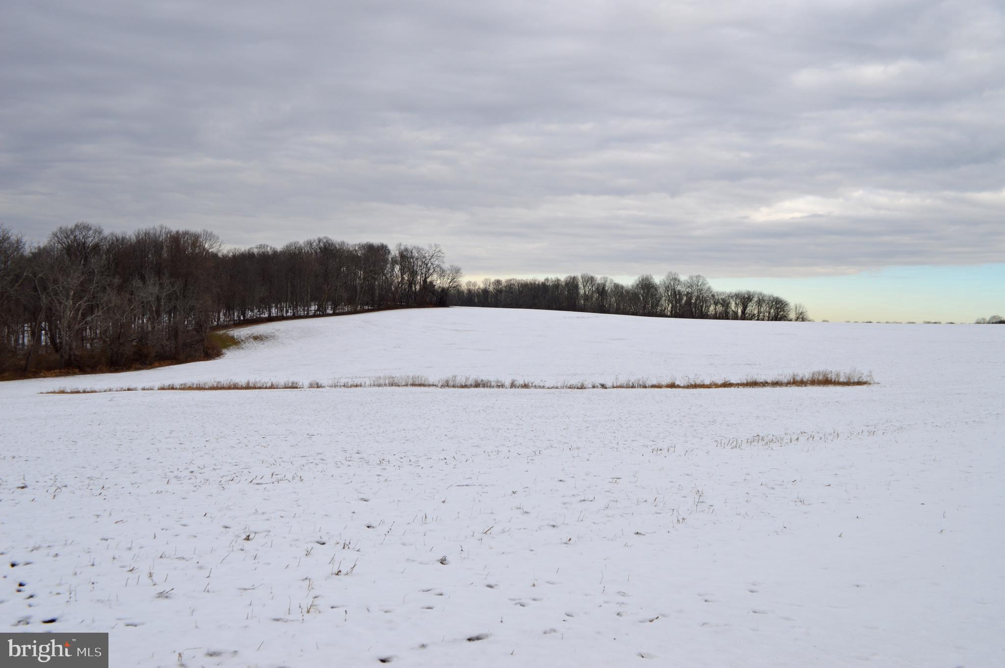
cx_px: 502
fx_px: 753
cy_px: 334
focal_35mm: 27
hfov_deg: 67.4
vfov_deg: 47.8
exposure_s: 1/250
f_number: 8
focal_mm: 18
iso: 100
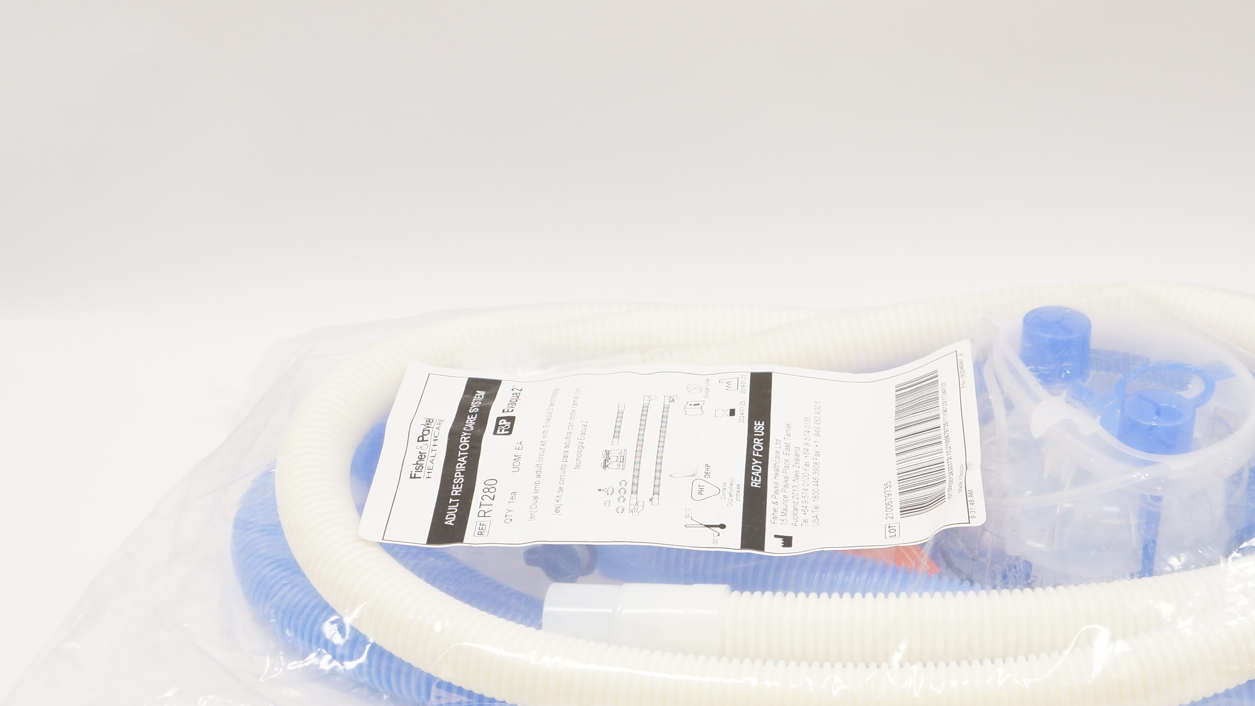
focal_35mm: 61
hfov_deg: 34.2
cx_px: 795
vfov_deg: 19.6
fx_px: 2030
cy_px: 540
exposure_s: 1/60
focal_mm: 28
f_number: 5.6
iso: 400
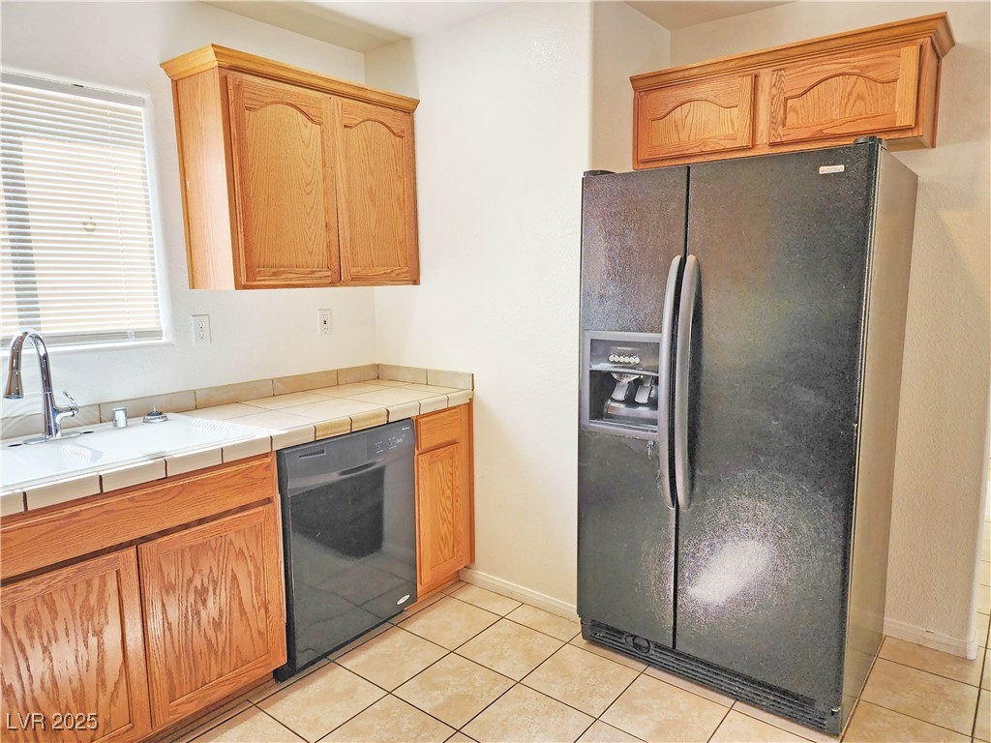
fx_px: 658
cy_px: 372
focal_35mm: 23
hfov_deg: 73.9
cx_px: 496
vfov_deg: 58.9
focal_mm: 6.4
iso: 50
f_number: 1.8
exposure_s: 1/120
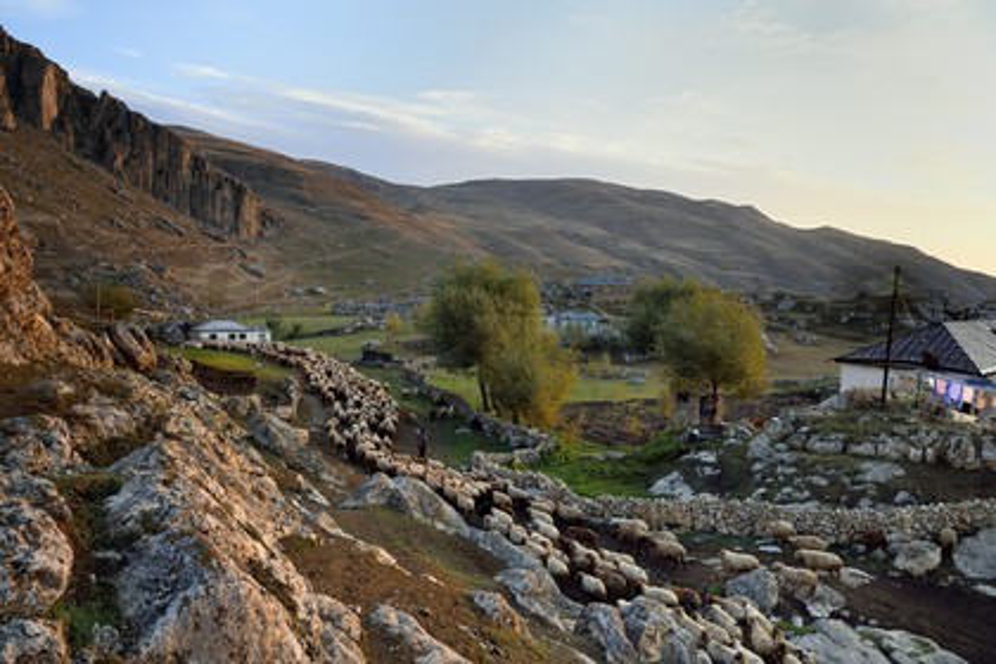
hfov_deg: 63.7
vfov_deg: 45.0
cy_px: 332
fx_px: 802
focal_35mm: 29
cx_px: 498
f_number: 11
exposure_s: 1/160
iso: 800
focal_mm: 29
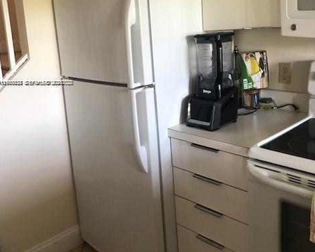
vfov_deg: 39.6
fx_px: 345
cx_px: 156
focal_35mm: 37
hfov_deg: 49.1
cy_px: 83
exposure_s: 1/15
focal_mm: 3.99
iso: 64
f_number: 1.8
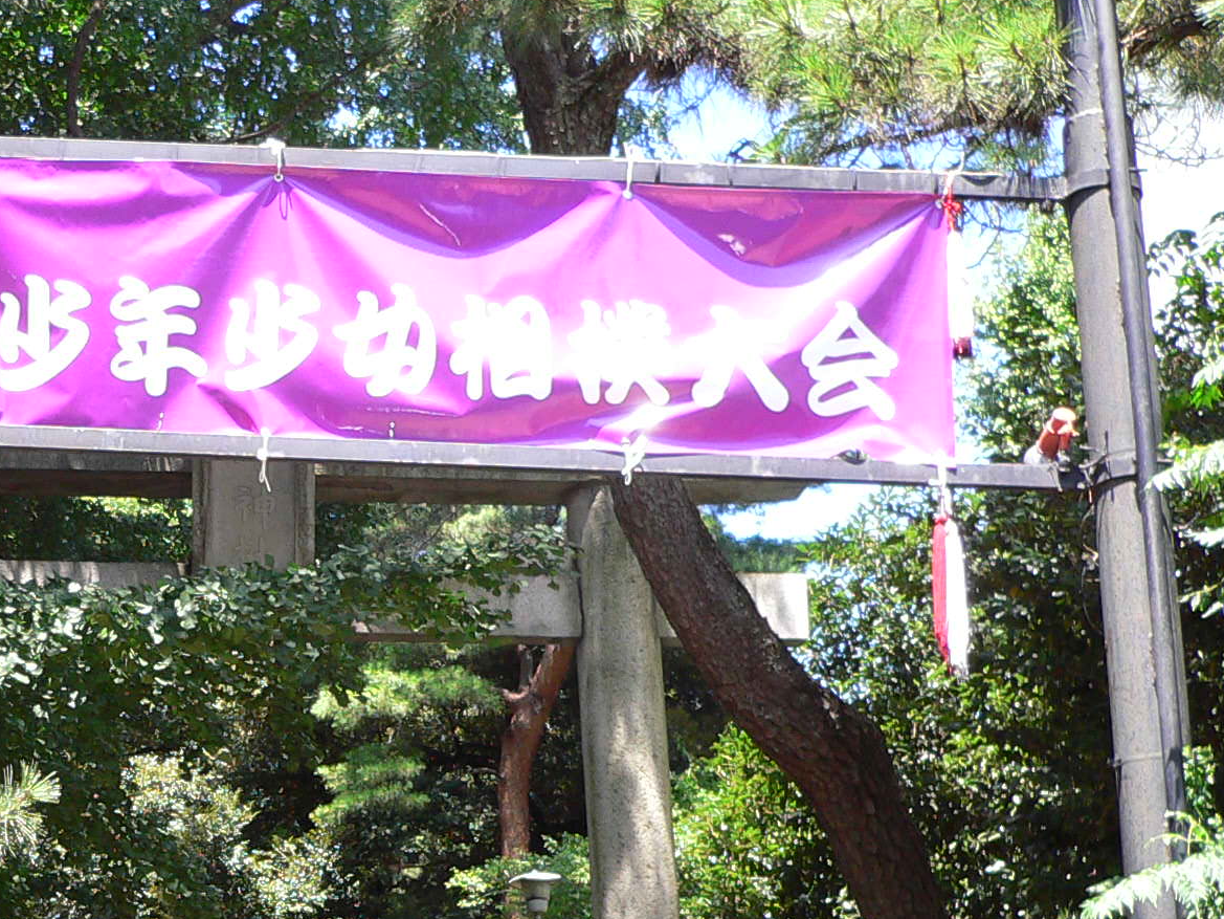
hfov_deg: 27.5
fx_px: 2440
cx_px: 210
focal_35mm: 69
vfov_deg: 20.8
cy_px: 856
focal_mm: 5.8
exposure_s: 1/200
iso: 100
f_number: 2.8
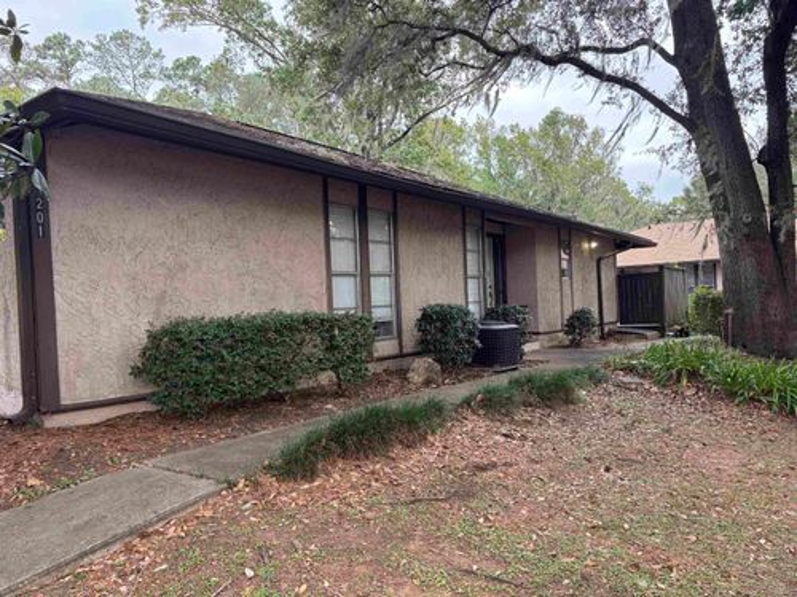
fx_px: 599
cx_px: 398
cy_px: 298
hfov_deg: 67.3
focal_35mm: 26
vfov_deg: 53.1
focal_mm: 5.96
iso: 64
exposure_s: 1/309
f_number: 1.6
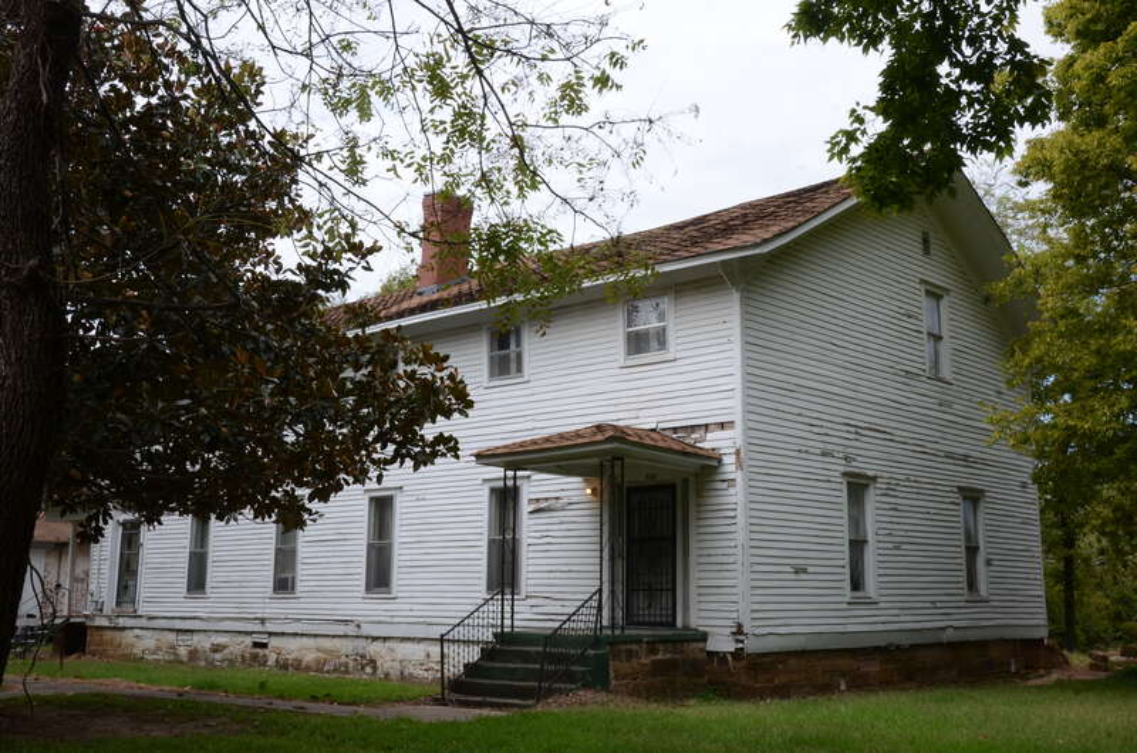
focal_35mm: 38
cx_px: 568
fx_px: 1182
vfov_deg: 35.3
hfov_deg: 51.4
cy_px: 376
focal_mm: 25
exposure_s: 1/80
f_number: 16
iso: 200
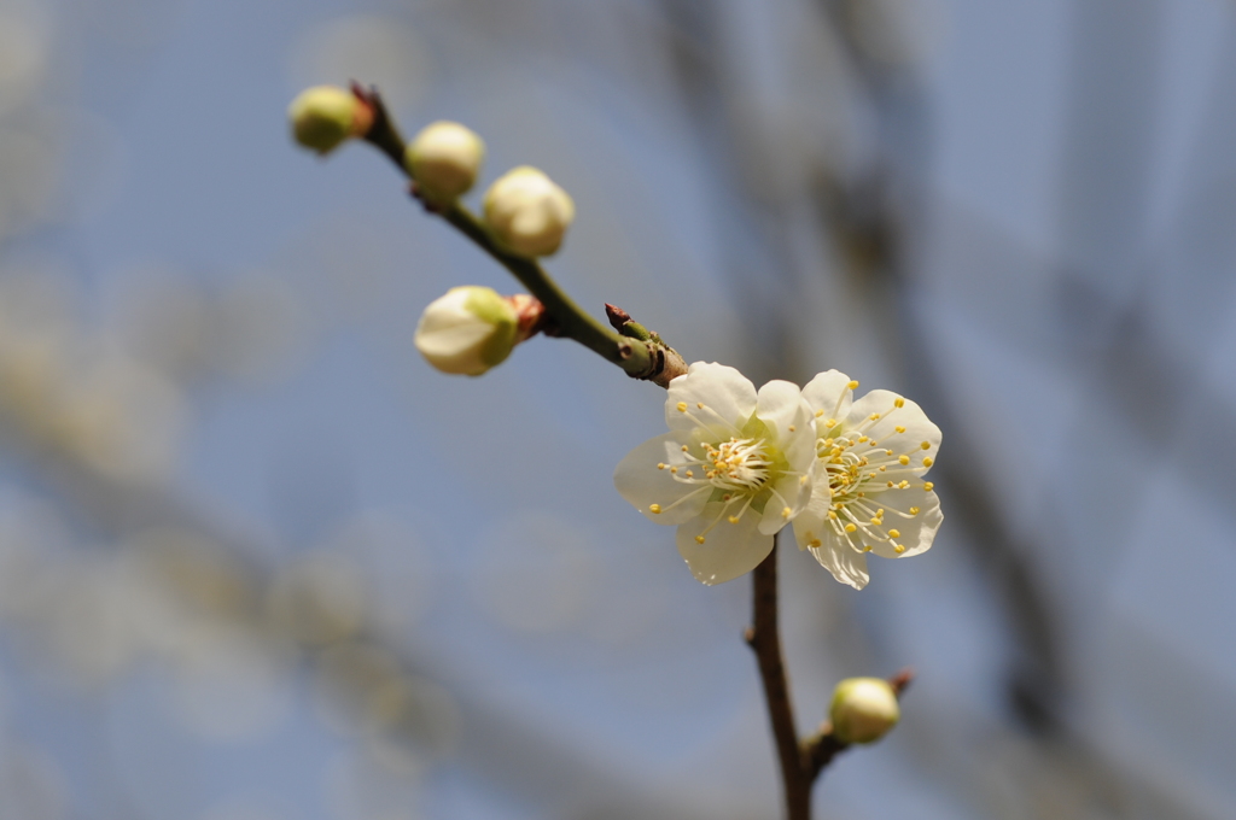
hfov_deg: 15.2
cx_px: 618
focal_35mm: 135
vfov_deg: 10.1
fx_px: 4629
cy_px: 410
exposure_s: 1/1000
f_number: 8
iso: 200
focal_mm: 90
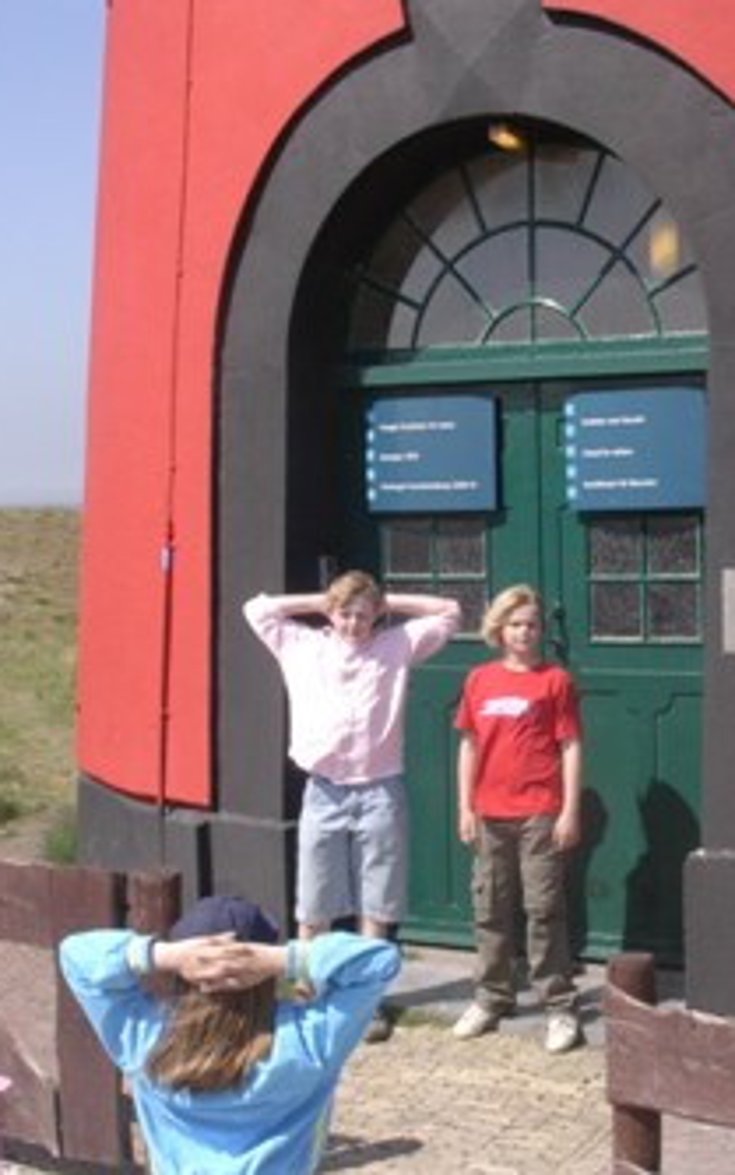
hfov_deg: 20.1
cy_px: 588
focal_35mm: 64
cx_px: 598
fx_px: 2049
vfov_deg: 32.0
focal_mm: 6.7
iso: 70
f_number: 5.8
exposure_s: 1/296
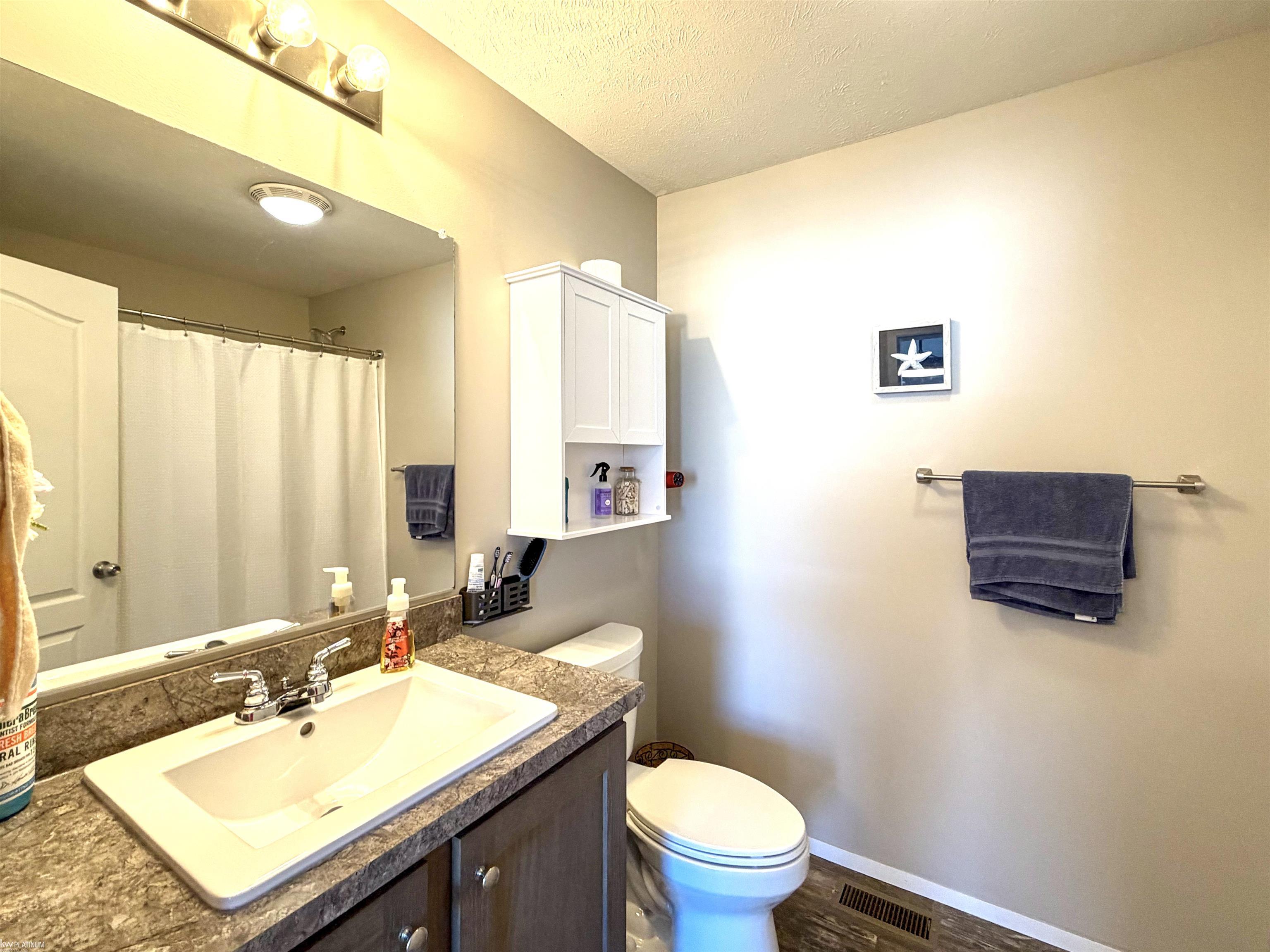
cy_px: 476
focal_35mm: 14
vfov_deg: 85.7
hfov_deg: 102.1
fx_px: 514
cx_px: 635
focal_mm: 2.22
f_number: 2.2
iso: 200
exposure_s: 1/60
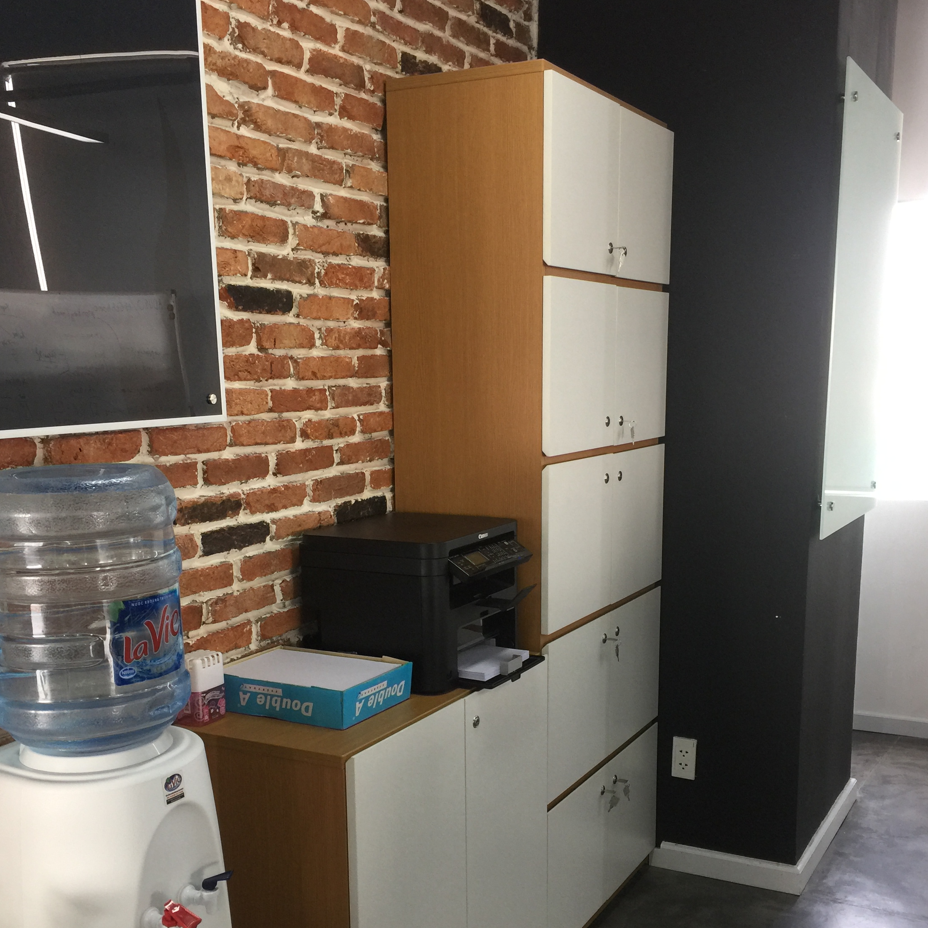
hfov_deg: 43.9
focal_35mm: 38
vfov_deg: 43.4
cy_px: 594
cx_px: 477
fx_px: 1153
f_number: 2.2
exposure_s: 1/33
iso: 50
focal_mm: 4.15
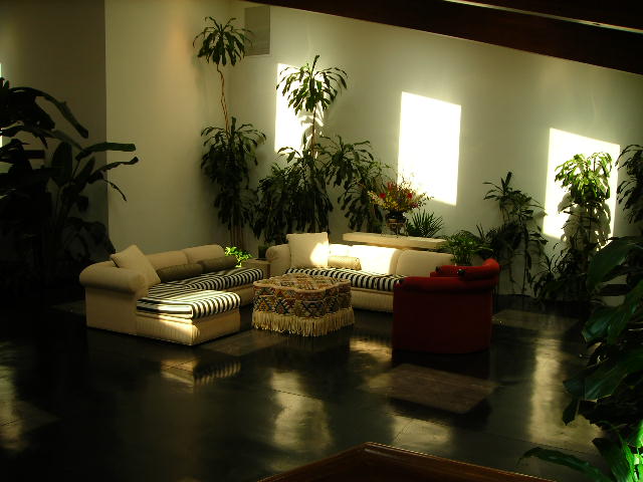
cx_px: 322
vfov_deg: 37.7
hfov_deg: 49.0
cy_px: 241
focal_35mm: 38
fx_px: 706
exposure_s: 1/64.7
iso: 50
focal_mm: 6.3
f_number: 3.2
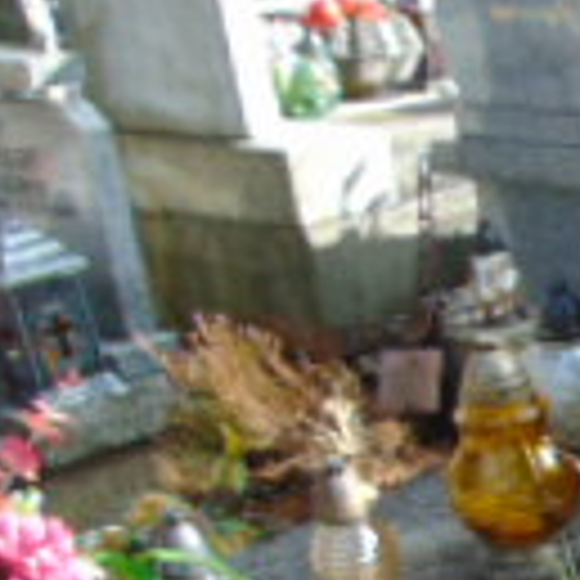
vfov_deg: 15.2
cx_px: 1138
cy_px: 710
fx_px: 2085
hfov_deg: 13.6
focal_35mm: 110
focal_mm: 4.5
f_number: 3
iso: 80
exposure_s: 1/320
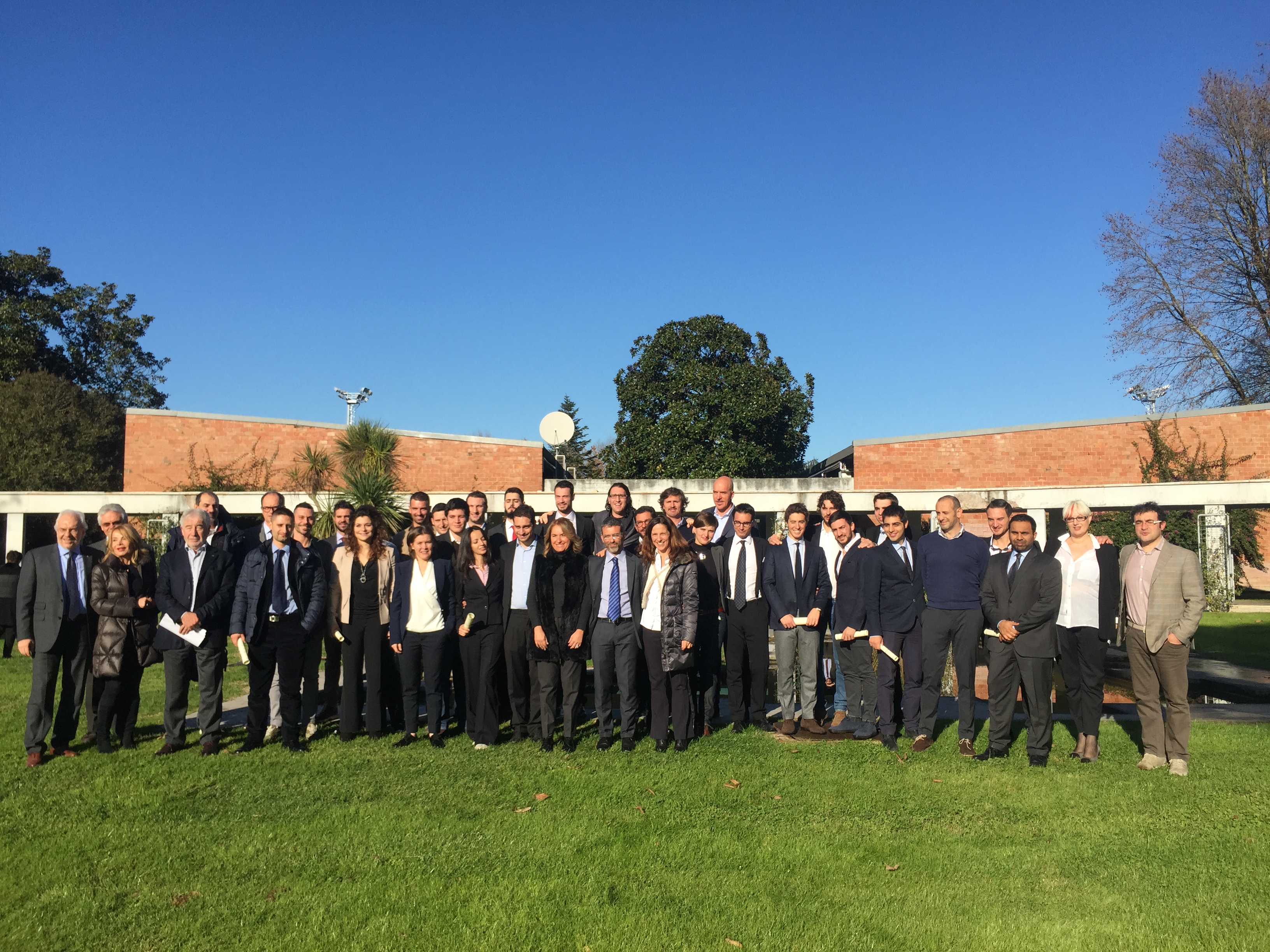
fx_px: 1064
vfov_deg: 48.2
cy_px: 476
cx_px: 635
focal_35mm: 29
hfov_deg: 61.7
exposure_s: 1/1980
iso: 32
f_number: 2.2
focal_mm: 4.15
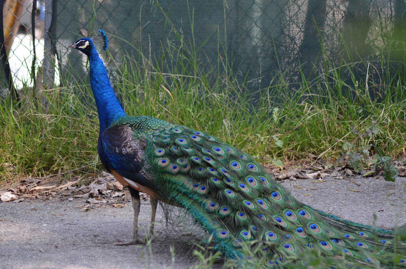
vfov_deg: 5.4
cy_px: 134
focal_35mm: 255
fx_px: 2870
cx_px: 203
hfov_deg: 8.1
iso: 800
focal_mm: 170
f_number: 4.5
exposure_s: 1/1000
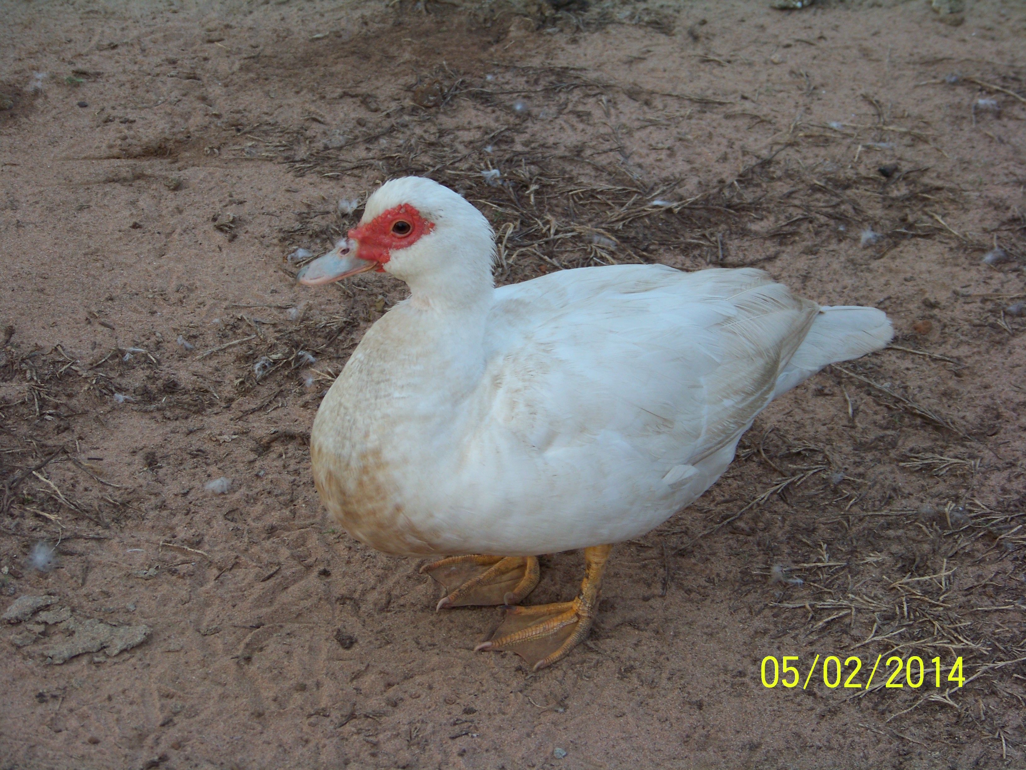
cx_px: 513
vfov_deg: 11.8
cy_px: 385
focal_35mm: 126
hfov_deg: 15.6
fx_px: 3735
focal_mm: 21.1
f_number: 3.2
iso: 69
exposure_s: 1/100
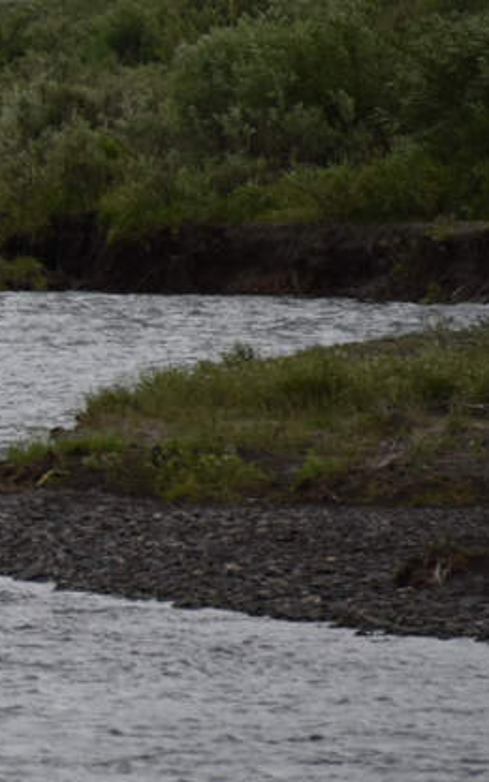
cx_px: -630
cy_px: 382
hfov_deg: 1.4
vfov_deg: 2.2
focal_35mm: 942
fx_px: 20086
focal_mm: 300
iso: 200
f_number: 5.6
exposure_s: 1/640
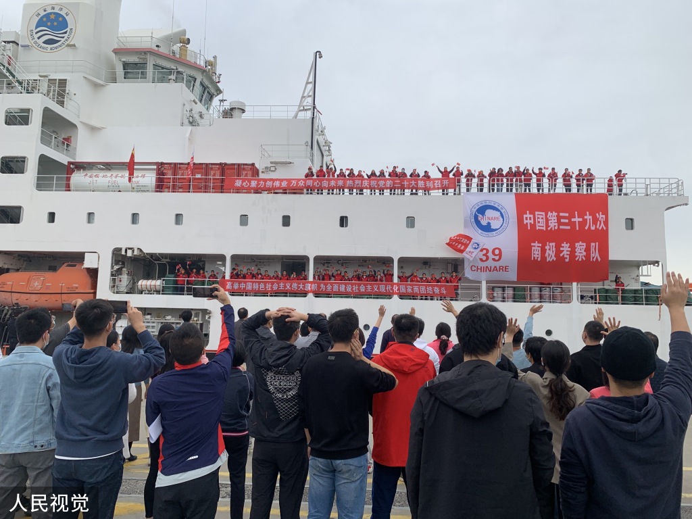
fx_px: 520
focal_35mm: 26
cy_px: 260
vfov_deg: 53.1
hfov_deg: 67.3
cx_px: 346
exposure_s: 1/1779
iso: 25
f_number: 1.8
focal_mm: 4.25
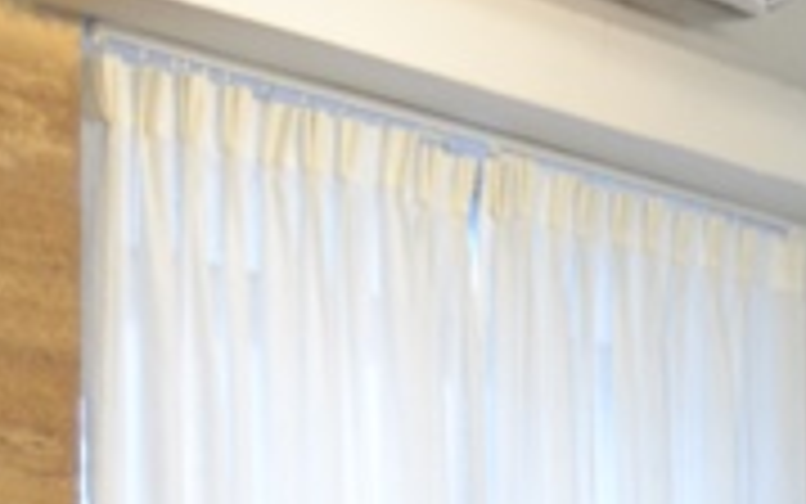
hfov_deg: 8.9
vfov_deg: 5.5
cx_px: 1333
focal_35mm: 227
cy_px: 1442
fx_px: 4988
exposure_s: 1/15
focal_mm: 26
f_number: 4.2
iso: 400
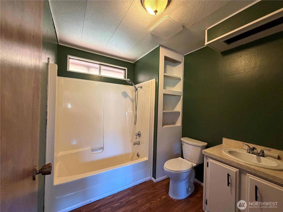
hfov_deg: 102.1
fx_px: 114
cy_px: 106
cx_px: 142
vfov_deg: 85.7
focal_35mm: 14
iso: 500
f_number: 2.2
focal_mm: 2.22
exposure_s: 1/60
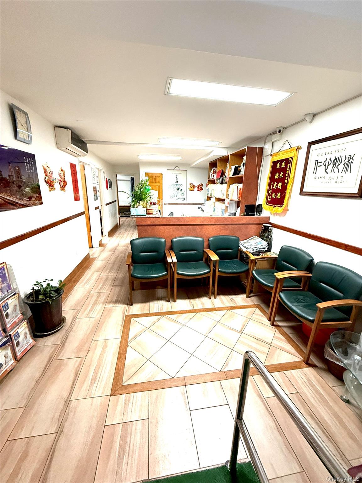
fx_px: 195
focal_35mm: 14
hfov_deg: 85.7
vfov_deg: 102.1
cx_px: 181
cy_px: 242
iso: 400
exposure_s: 1/60
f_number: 2.2
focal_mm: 2.22
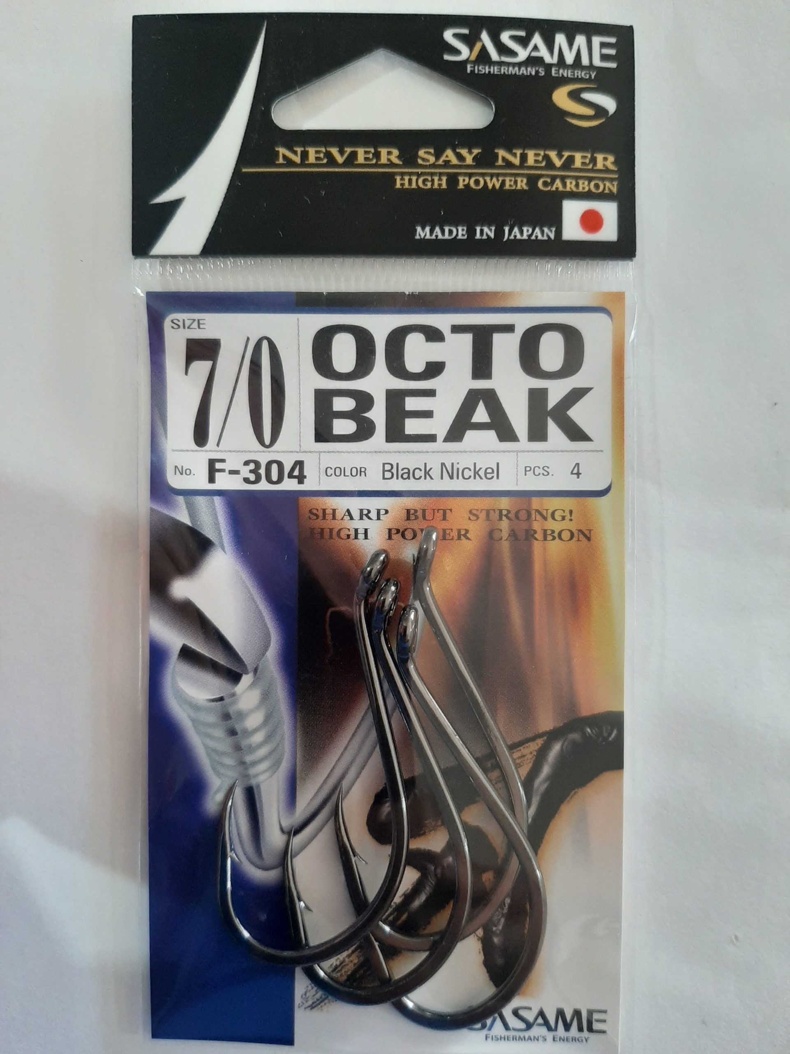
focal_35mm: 26
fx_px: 791
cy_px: 527
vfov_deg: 67.3
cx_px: 395
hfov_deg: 53.1
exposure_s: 1/33
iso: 200
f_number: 1.7
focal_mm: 3.93
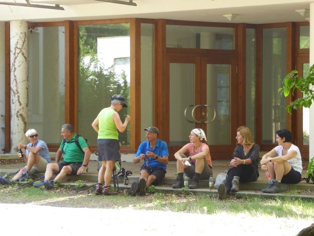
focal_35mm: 135
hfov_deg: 14.6
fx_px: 1225
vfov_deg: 11.0
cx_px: 157
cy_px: 118
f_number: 5.3
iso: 250
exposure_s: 1/60
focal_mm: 24.2
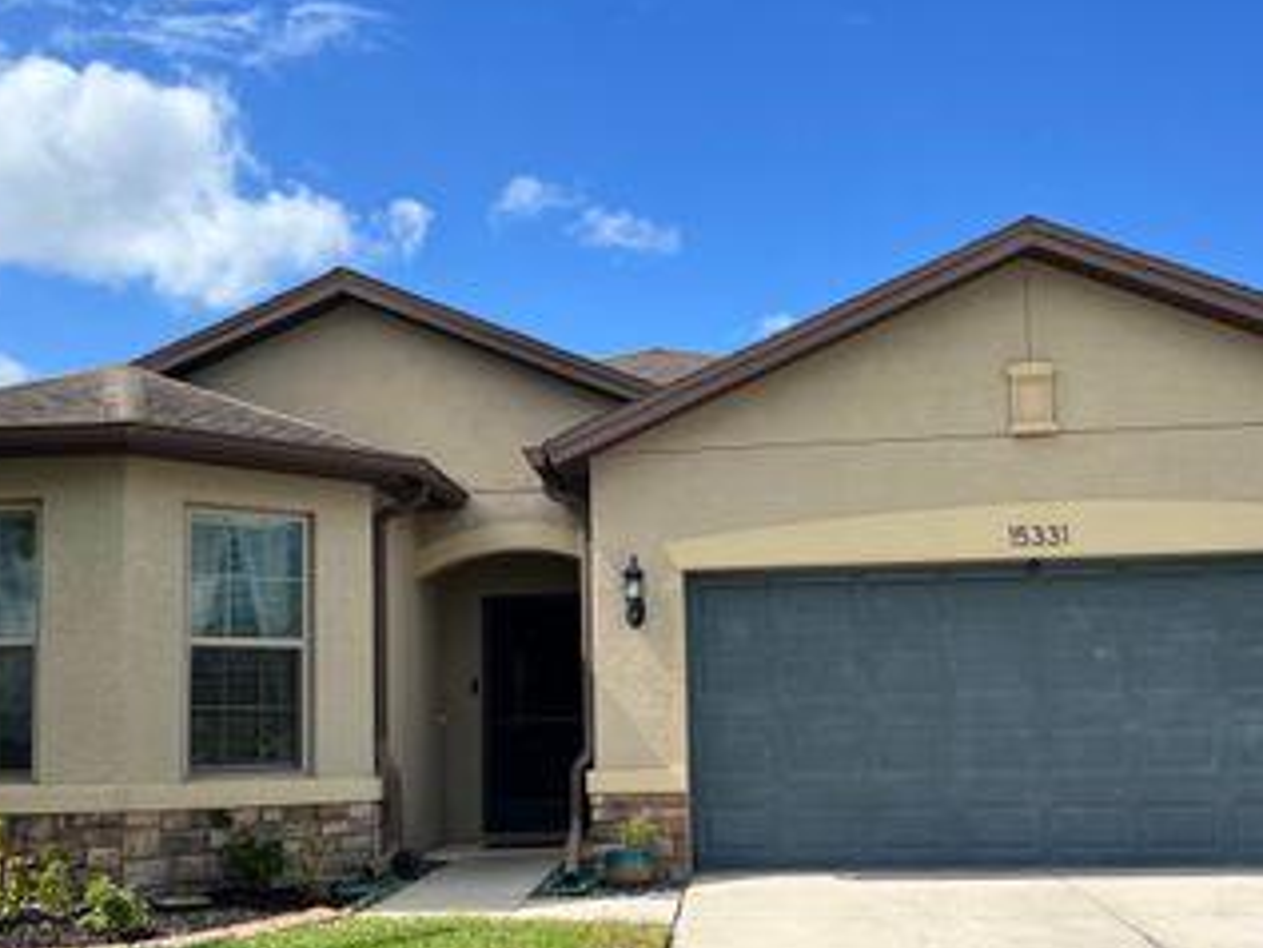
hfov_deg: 45.8
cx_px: 614
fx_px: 1496
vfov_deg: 35.0
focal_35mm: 41
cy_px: 580
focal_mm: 5.7
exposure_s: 1/5076
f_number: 1.5
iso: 50
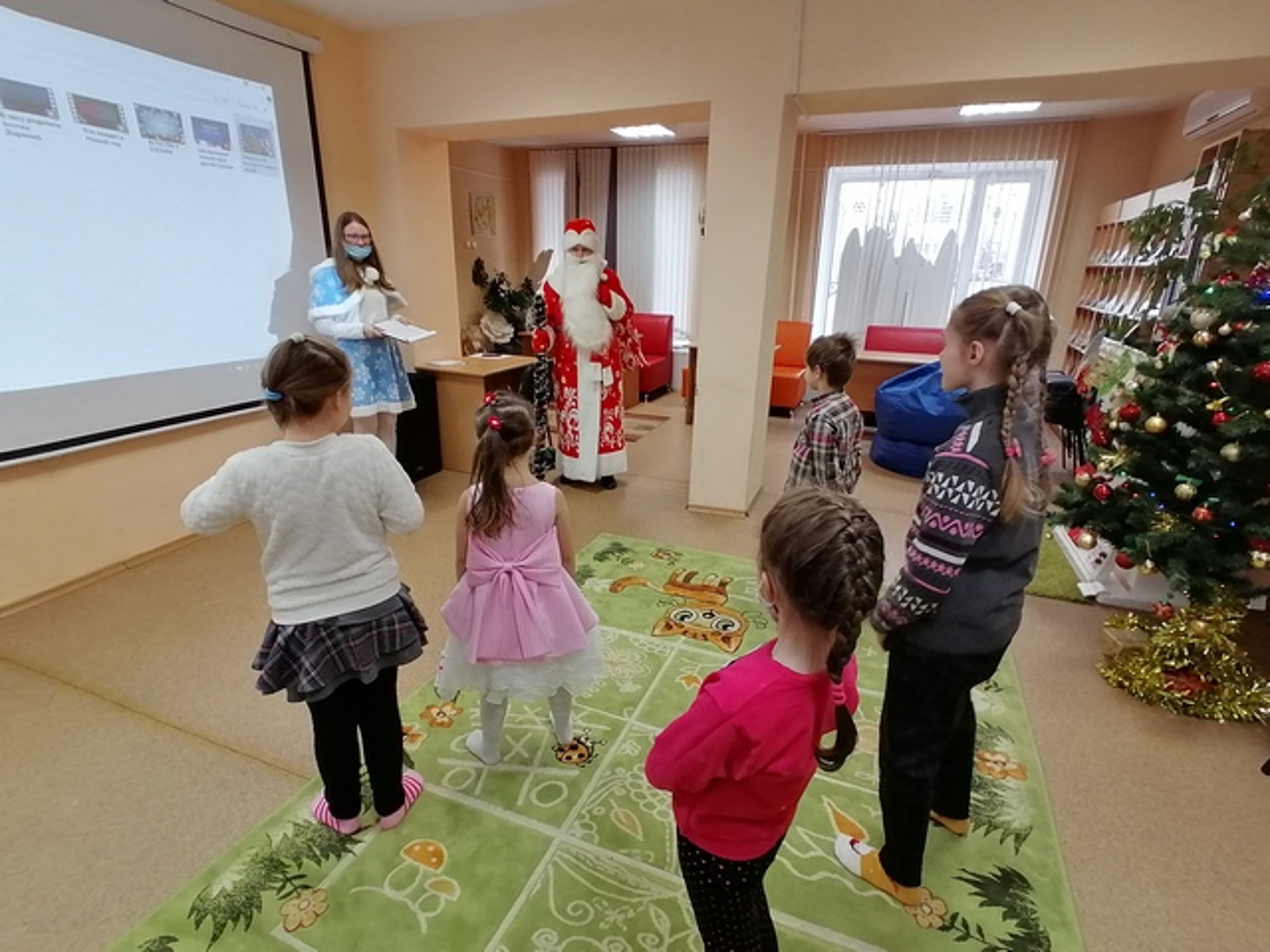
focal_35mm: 17
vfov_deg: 74.7
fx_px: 624
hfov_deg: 91.0
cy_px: 476
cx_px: 635
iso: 125
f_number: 2.4
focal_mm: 2.84
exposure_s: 1/30
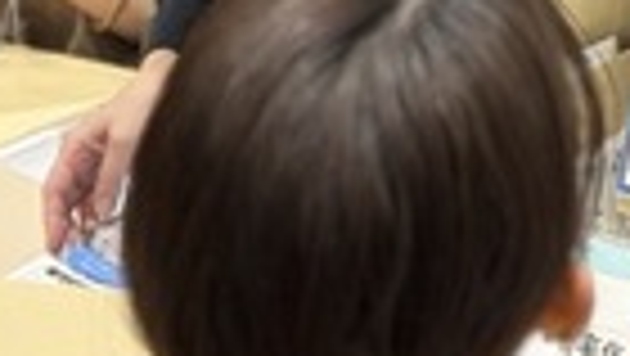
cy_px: -309
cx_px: 698
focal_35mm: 157
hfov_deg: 13.4
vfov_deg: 7.5
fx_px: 2625
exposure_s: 1/50
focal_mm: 6.86
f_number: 1.78
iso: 125
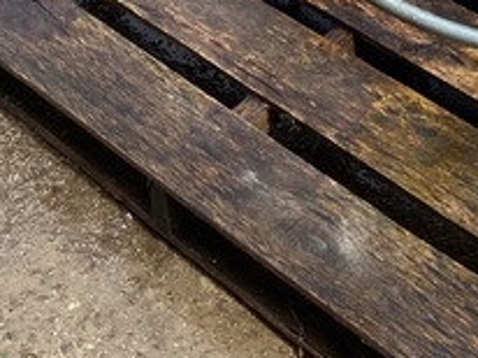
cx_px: 318
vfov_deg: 13.3
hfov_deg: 19.4
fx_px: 1393
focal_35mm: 101
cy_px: -260
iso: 32
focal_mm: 4.25
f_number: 1.8
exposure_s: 1/1565
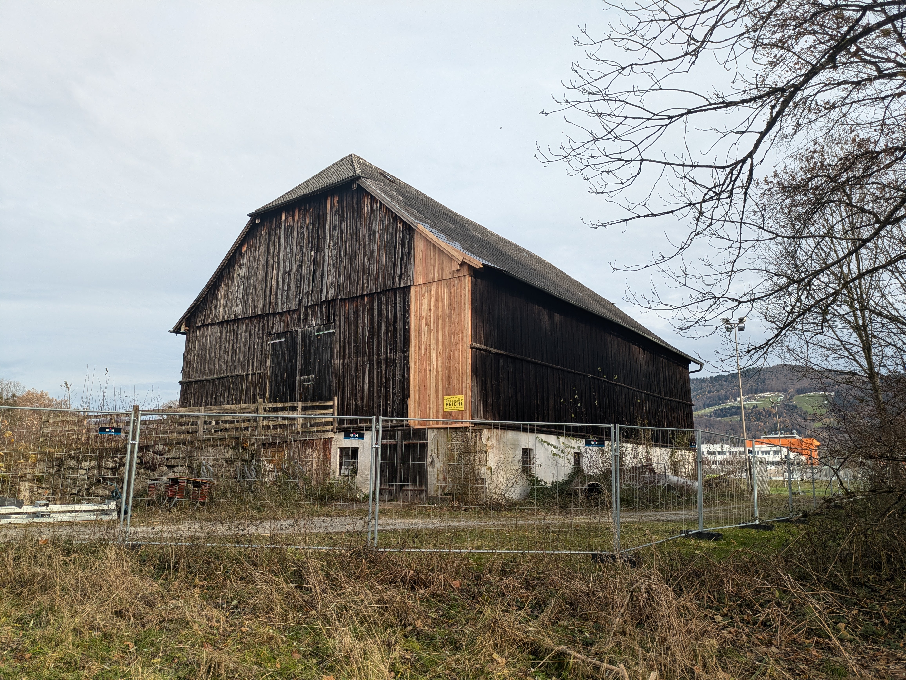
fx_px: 655
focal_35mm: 25
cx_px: 453
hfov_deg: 69.4
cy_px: 340
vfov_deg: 54.9
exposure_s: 1/974
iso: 49
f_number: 1.89
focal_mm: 5.43
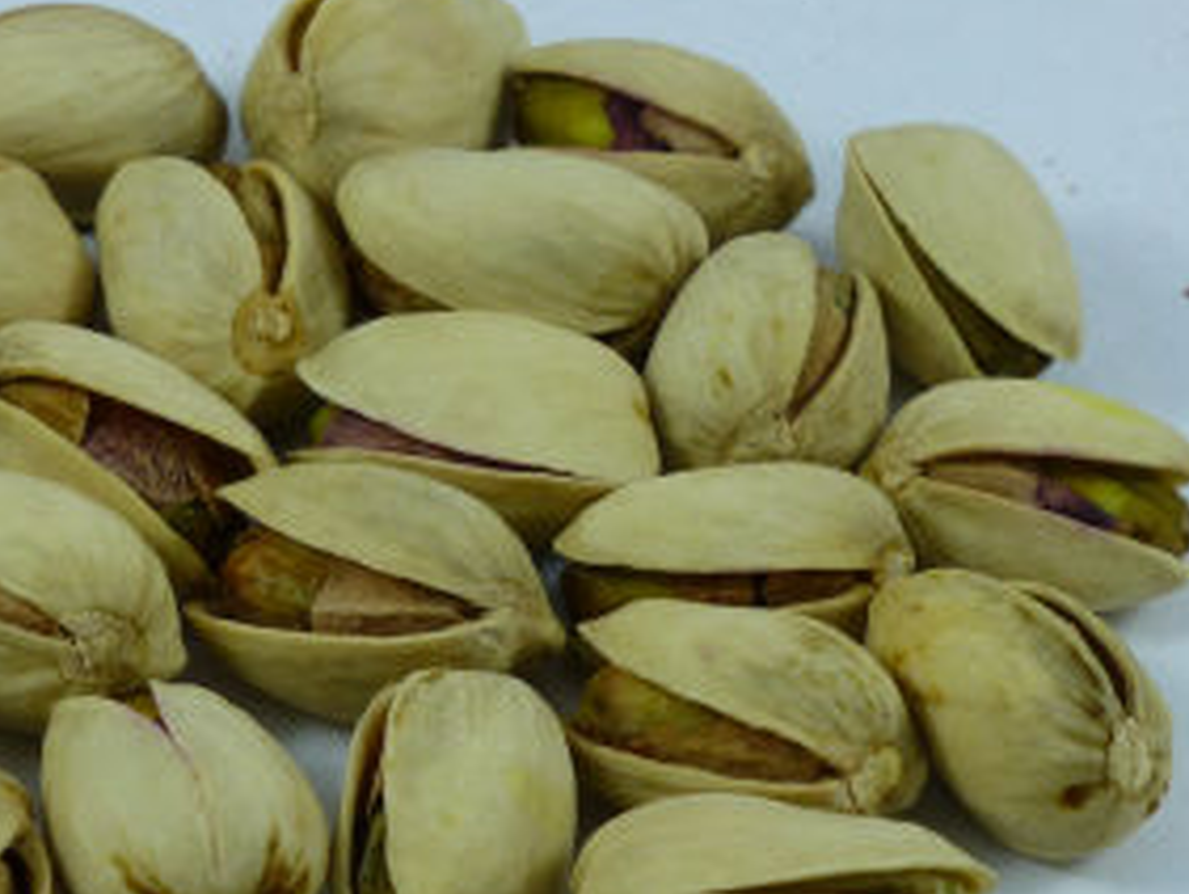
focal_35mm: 177
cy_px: 582
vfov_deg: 8.4
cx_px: 367
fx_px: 6085
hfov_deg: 11.1
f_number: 5.3
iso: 200
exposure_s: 1/80
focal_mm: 18.2
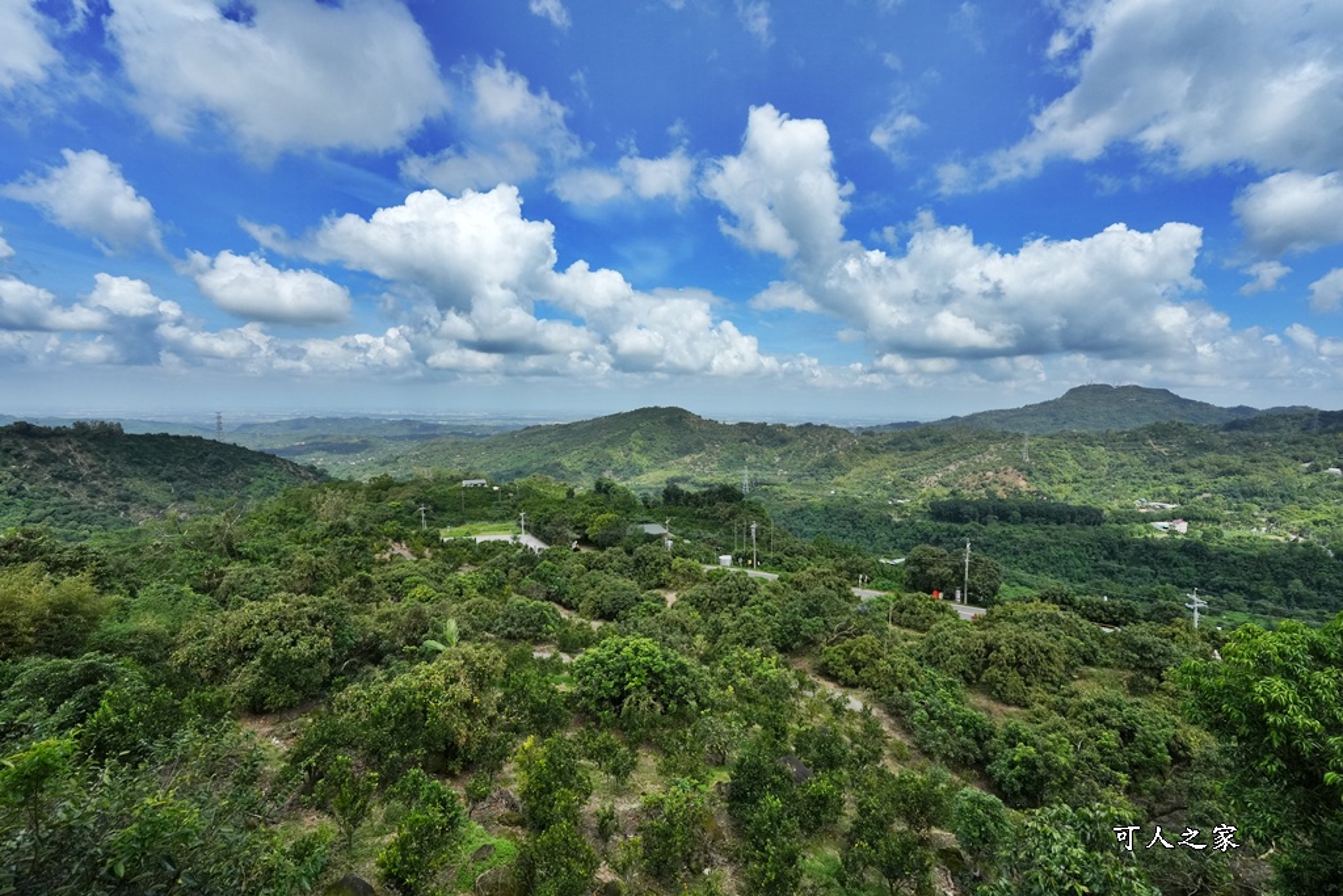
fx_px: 522
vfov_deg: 81.2
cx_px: 672
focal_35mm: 14
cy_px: 448
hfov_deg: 104.2
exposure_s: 1/3200
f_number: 10
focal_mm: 14
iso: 1600
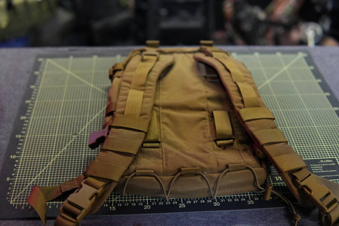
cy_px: 113
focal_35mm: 45
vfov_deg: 29.9
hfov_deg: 43.6
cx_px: 170
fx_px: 424
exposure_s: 1/160
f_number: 2
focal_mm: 30
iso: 2000
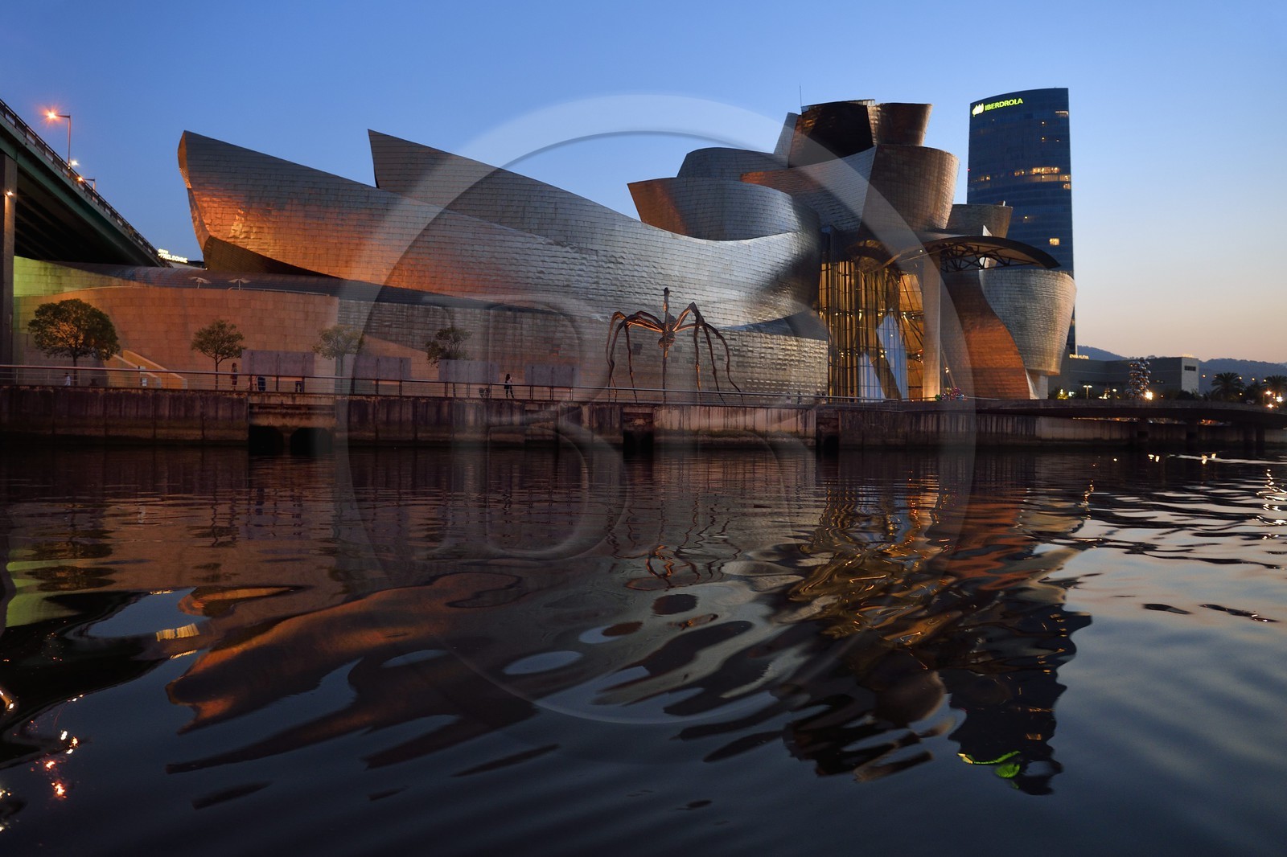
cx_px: 644
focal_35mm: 28
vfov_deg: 46.4
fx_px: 1001
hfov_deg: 65.5
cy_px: 428
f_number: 4
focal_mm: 28
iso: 1600
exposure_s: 1/30
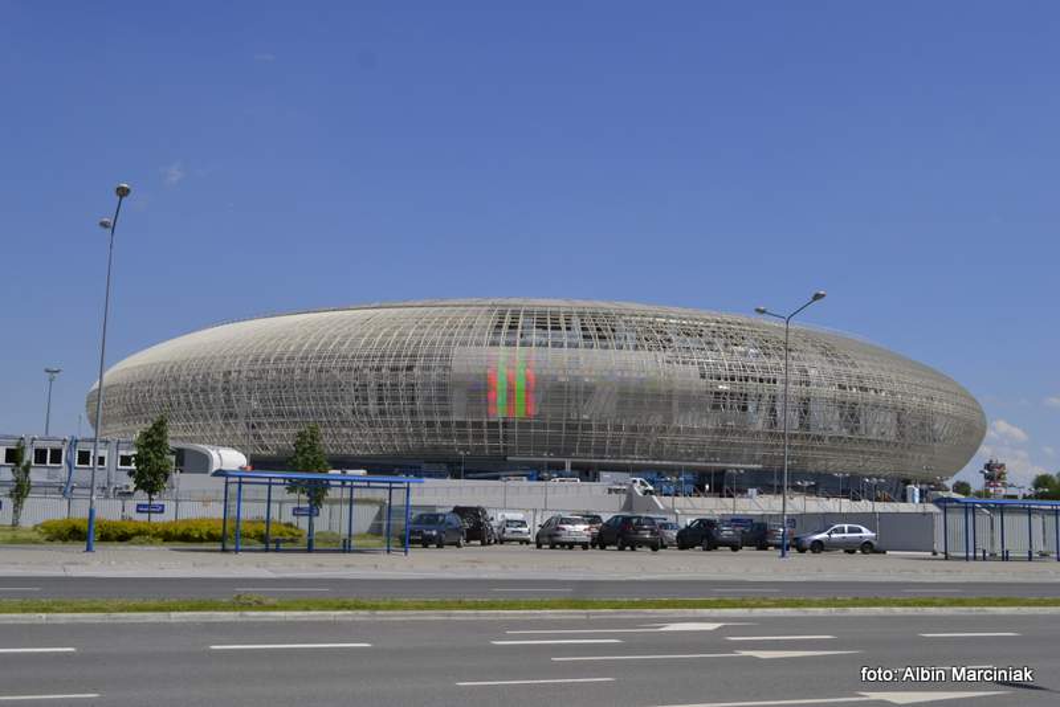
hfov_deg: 49.5
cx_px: 530
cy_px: 354
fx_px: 1149
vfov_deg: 34.2
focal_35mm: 39
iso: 400
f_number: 7.1
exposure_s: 1/2000
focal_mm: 26
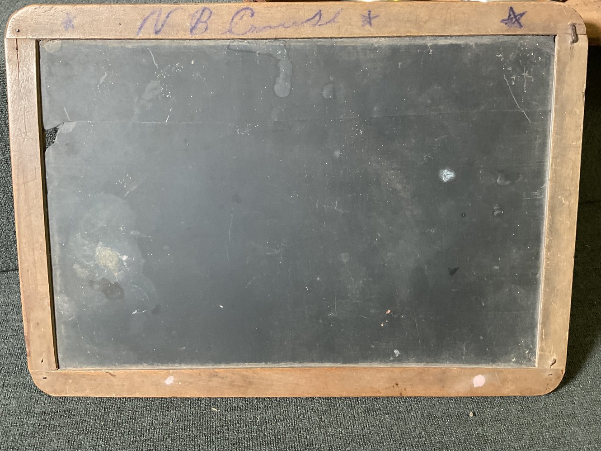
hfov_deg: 55.3
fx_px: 573
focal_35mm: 33
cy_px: 210
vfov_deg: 42.9
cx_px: 317
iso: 200
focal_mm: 3
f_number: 1.8
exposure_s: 1/40
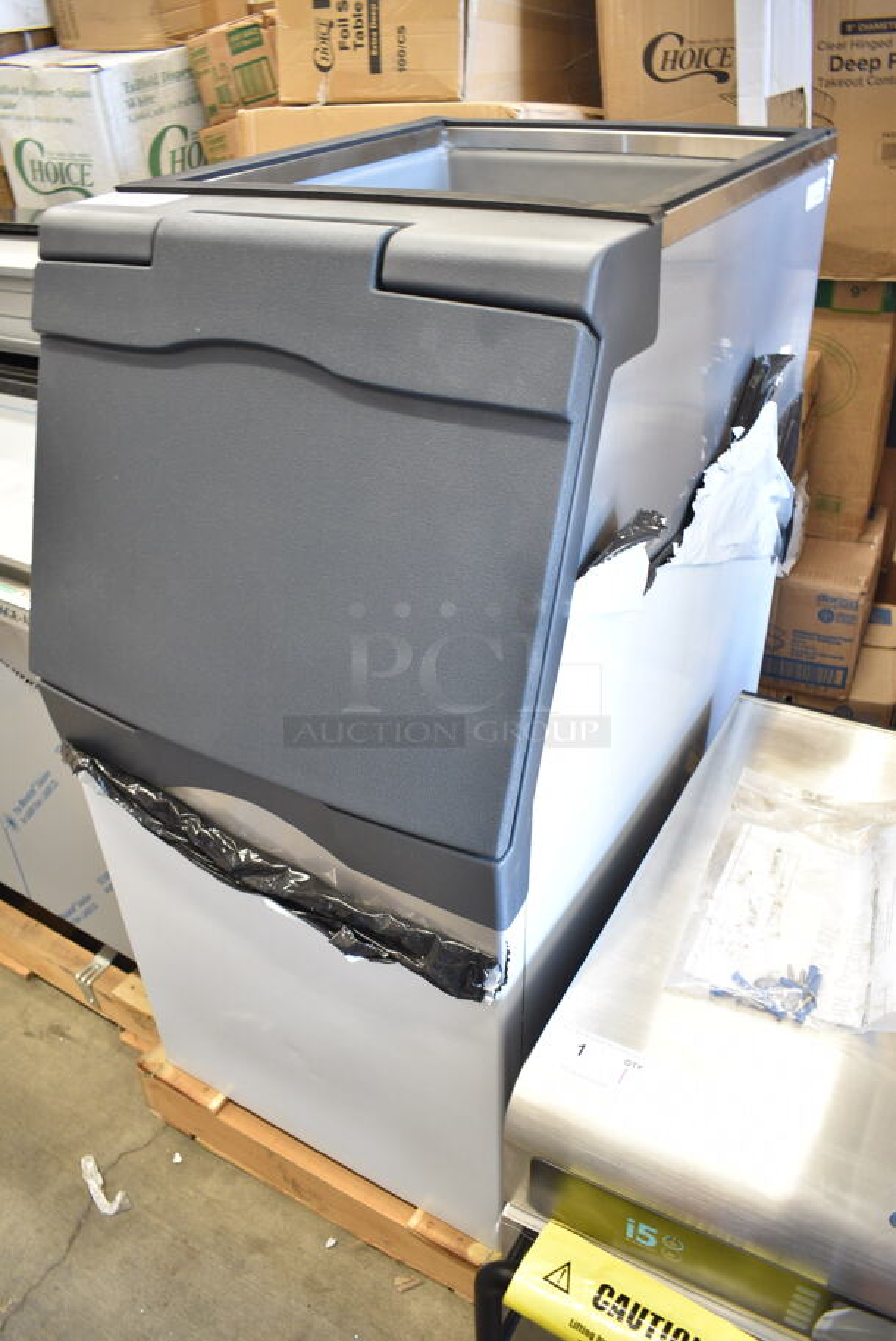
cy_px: 670
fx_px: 1006
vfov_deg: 67.3
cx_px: 448
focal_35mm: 27
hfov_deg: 48.0
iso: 1000
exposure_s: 1/30
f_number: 3.5
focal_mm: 18
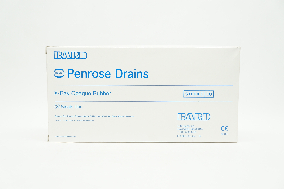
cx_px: 142
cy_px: 94
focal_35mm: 45
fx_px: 355
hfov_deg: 43.6
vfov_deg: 29.8
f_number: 5
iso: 400
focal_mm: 30
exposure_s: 1/60
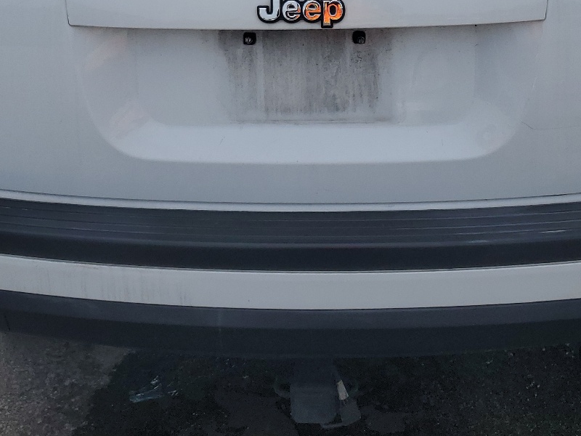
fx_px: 873
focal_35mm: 52
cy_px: 1
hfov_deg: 36.8
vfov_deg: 26.5
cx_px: 314
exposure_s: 1/5000
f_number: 1.5
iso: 50
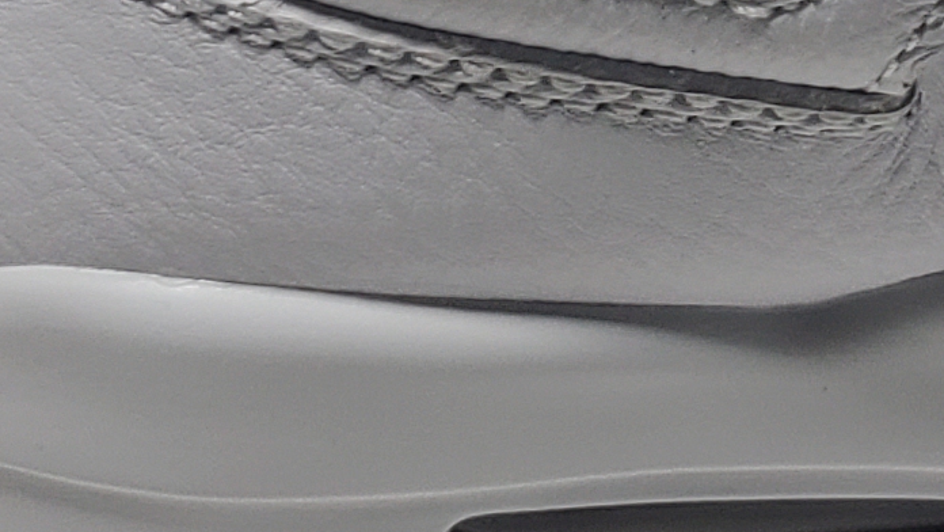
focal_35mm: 164
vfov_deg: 6.8
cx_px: 1326
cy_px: -992
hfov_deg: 12.6
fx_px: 4106
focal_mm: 4.3
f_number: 1.5
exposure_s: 1/522
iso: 50
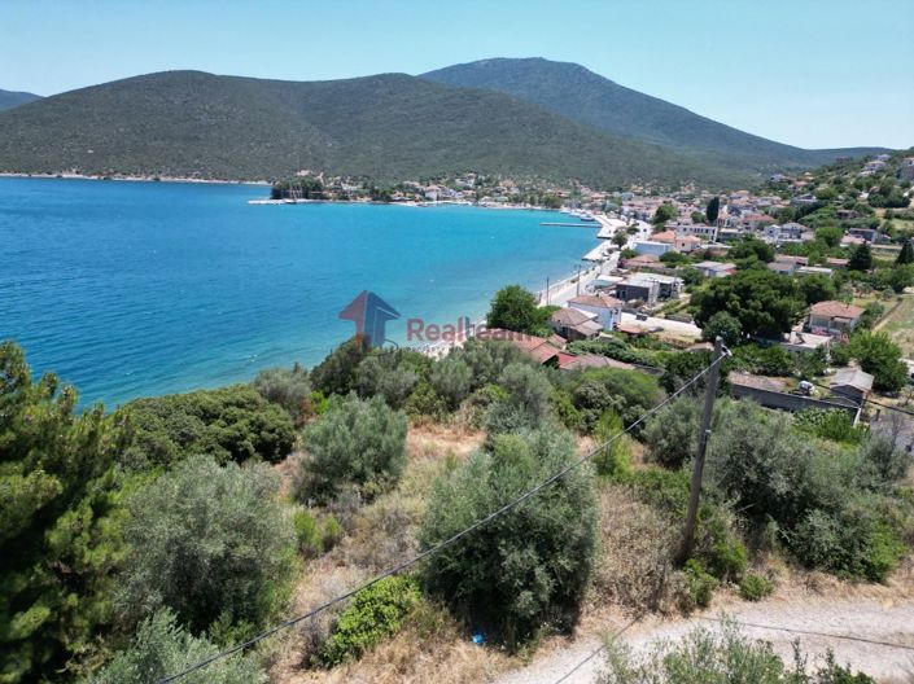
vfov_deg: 56.8
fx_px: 633
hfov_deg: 71.6
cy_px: 342
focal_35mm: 24
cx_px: 457
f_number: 1.7
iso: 150
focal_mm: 6.72
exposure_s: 1/2500
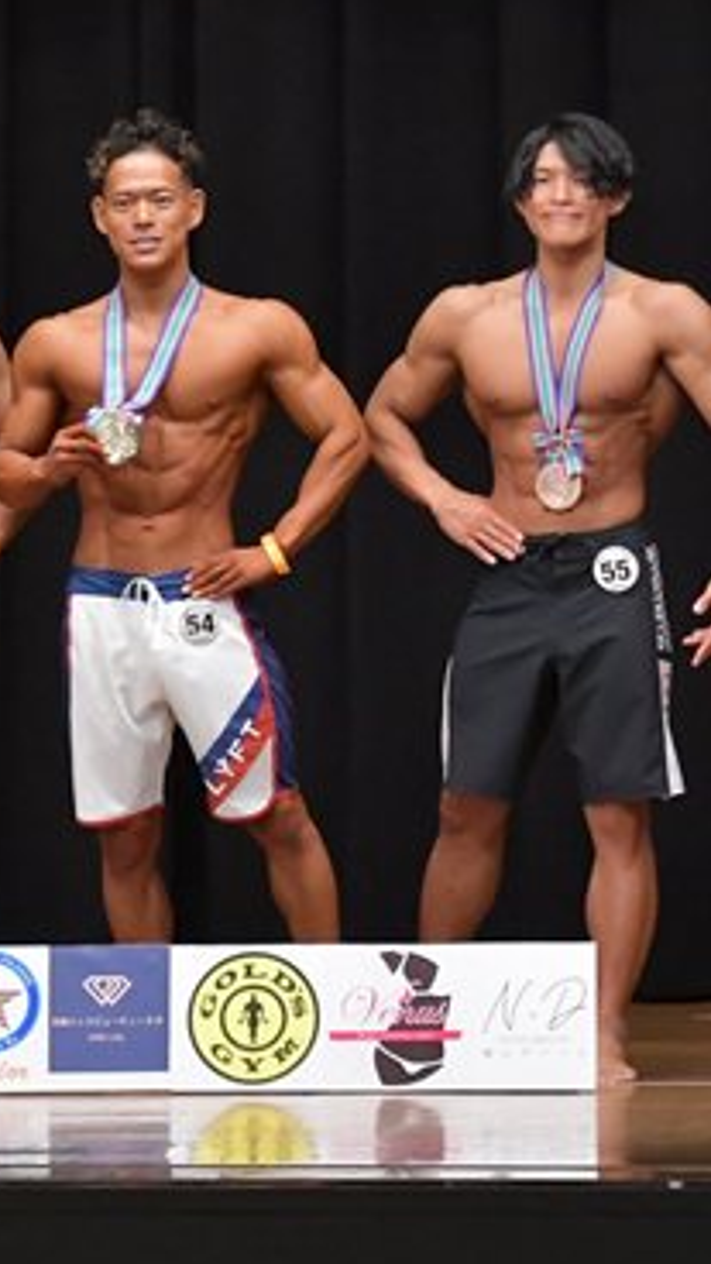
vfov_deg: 6.5
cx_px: 122
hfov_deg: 3.7
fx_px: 11094
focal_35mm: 331
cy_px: 625
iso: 6400
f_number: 5.6
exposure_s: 1/400
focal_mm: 100
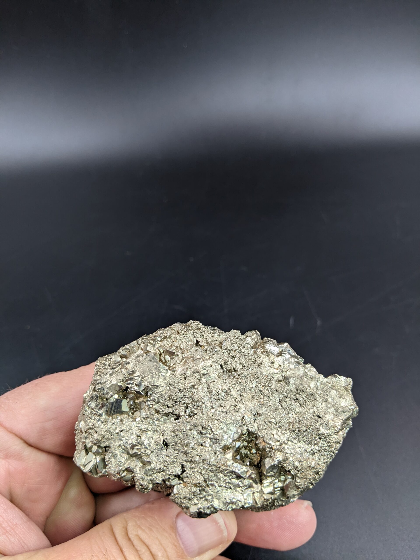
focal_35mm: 27
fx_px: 437
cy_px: 280
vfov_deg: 65.3
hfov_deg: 51.4
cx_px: 210
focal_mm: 4.44
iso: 81
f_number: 1.8
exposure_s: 1/120
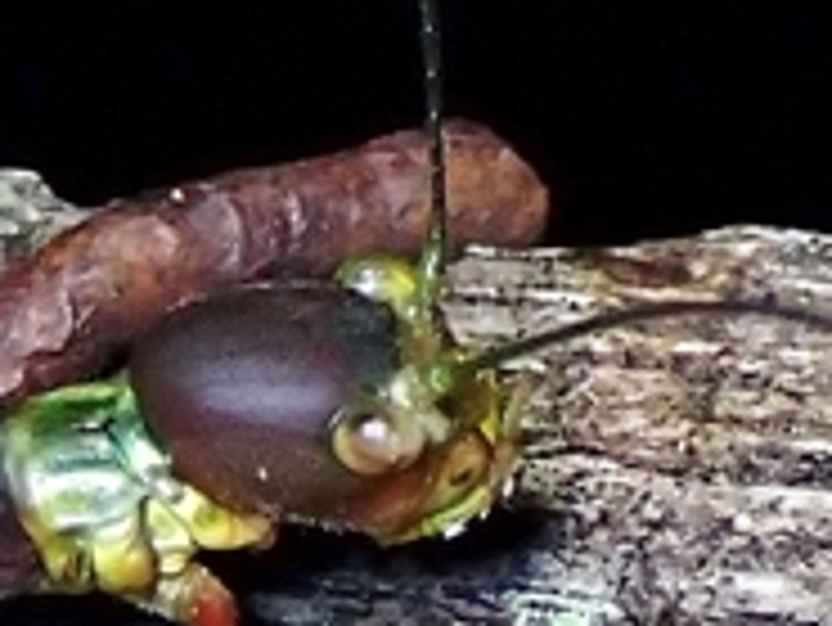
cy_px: 619
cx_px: -976
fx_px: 6975
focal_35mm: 290
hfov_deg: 6.6
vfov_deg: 5.1
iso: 200
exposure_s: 1/100
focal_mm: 8.4
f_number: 4.5
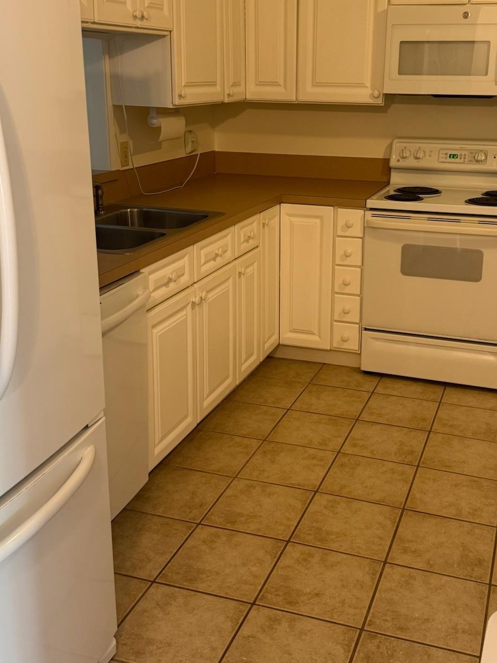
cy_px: 273
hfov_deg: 35.9
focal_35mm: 40
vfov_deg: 46.6
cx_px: 291
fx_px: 766
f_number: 1.78
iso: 250
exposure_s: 1/60
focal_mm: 6.76
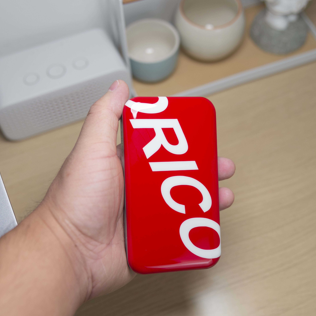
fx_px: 506
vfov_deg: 34.7
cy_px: 158
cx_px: 173
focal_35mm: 49
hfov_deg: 34.6
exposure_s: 1/640
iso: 500
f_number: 4
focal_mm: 38
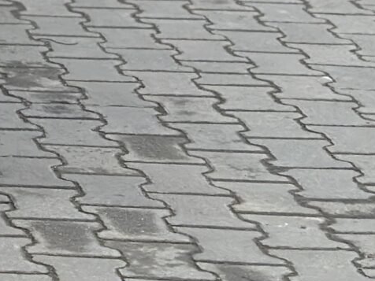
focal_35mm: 258
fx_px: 2795
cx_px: -524
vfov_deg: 5.5
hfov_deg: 7.2
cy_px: -472
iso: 100
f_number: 1.78
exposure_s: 1/1953
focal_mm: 6.86
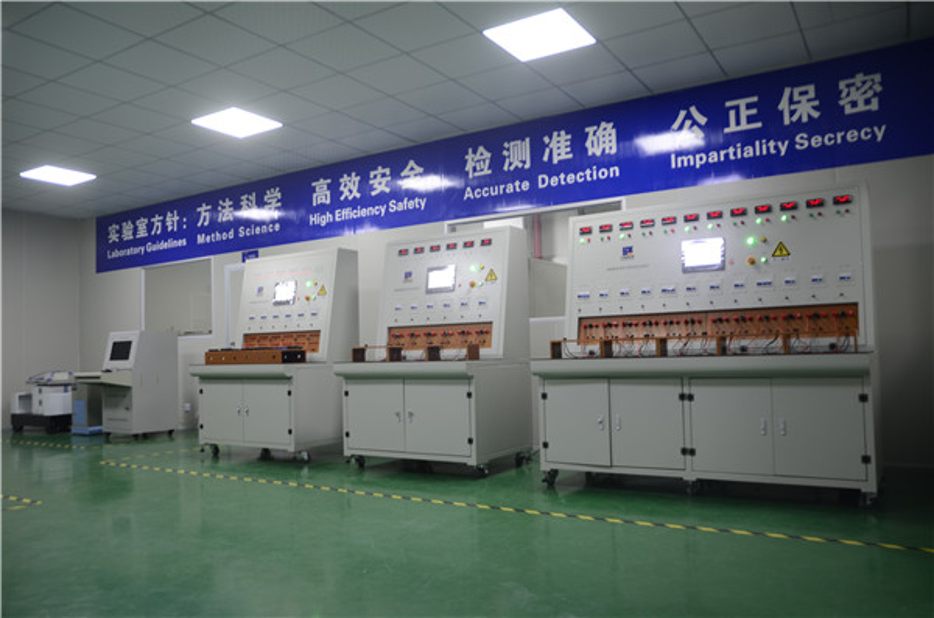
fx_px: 699
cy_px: 309
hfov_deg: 67.5
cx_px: 467
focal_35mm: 27
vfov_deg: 47.7
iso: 100
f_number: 2.8
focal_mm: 18
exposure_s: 1/8
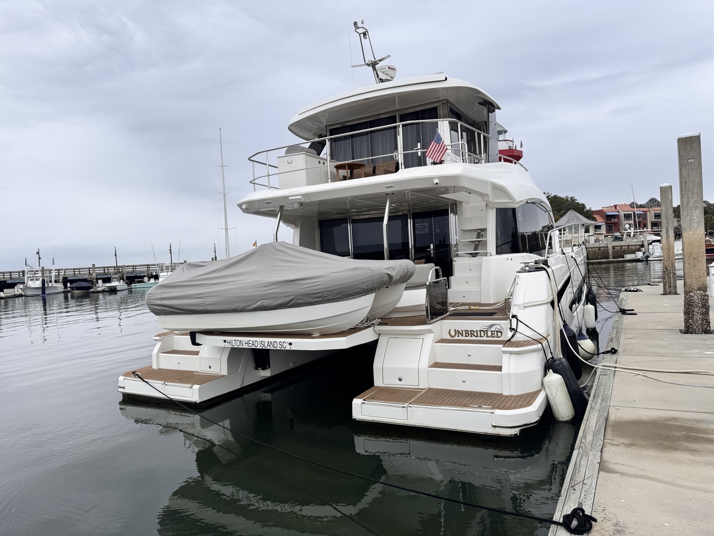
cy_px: 268
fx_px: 495
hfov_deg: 71.6
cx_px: 357
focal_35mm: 24
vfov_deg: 56.8
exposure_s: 1/1488
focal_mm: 6.76
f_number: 1.78
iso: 80
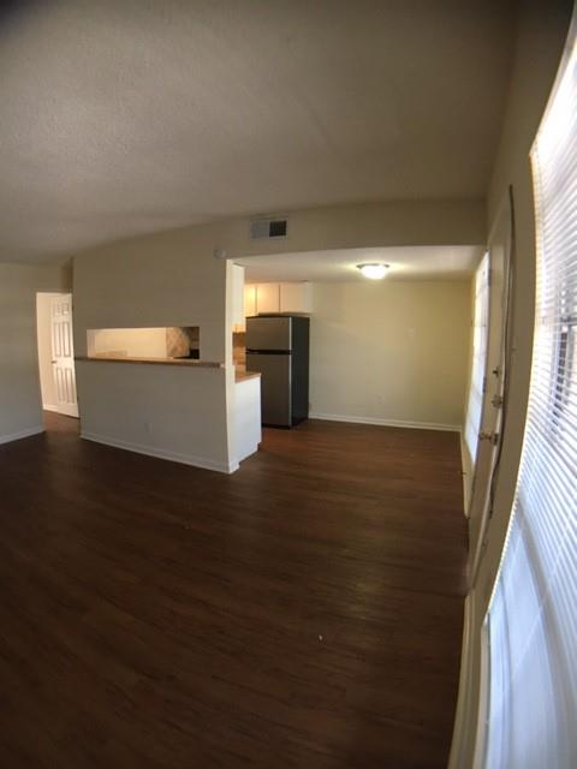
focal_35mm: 29
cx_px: 288
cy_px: 384
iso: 125
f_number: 2.2
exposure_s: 1/30
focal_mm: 4.15
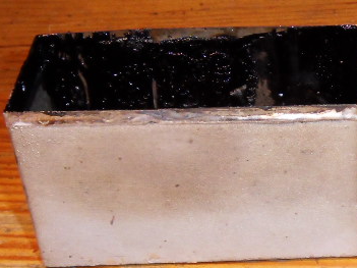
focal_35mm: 105
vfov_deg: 14.0
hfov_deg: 18.2
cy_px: 236
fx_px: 1083
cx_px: 372
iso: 400
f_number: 3.9
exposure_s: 1/60
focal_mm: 6.3
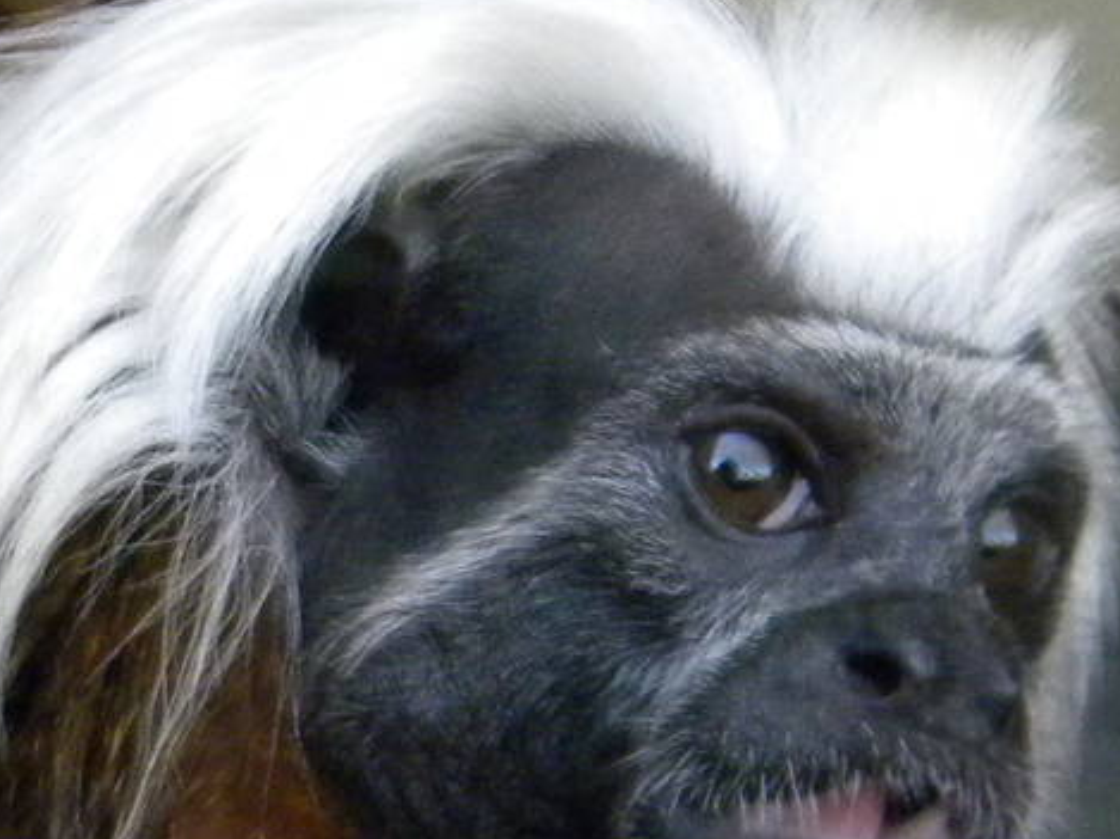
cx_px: 497
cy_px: 578
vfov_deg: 10.6
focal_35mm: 140
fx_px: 4526
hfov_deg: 14.1
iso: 558
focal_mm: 7.3
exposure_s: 1/140
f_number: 3.8
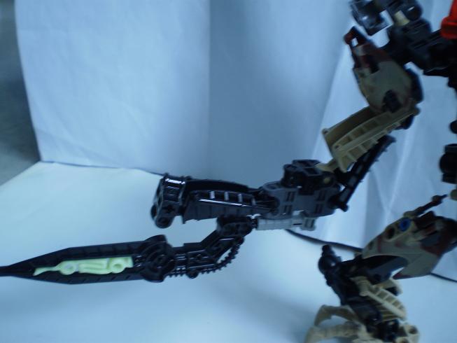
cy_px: 172
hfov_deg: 51.3
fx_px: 475
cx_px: 228
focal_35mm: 36
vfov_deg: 39.7
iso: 125
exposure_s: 1/4
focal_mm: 6.3
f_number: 3.1
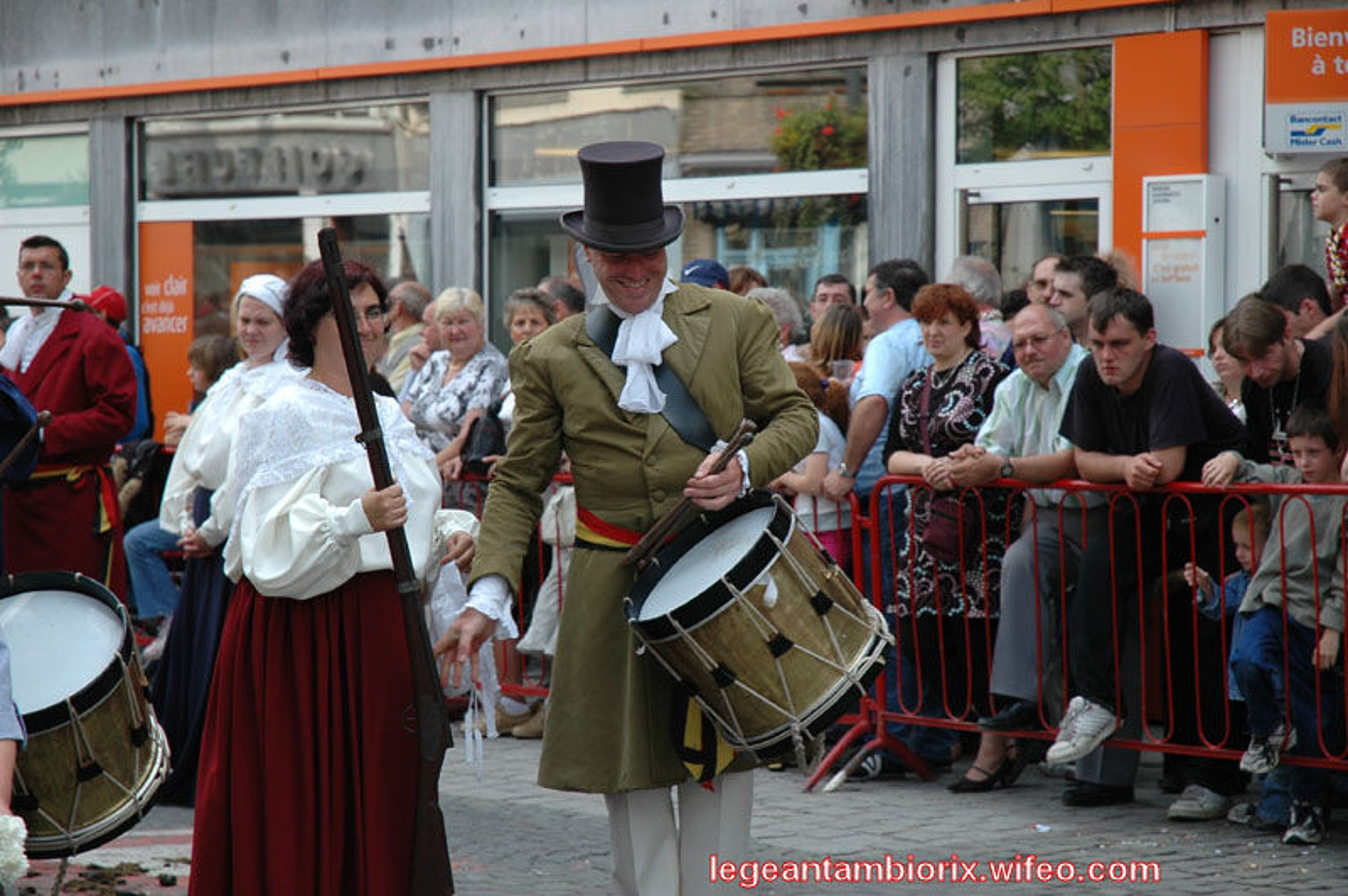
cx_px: 674
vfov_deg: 13.0
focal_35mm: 105
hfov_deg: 19.5
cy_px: 448
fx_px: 3928
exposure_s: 1/200
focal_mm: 70
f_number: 5.6
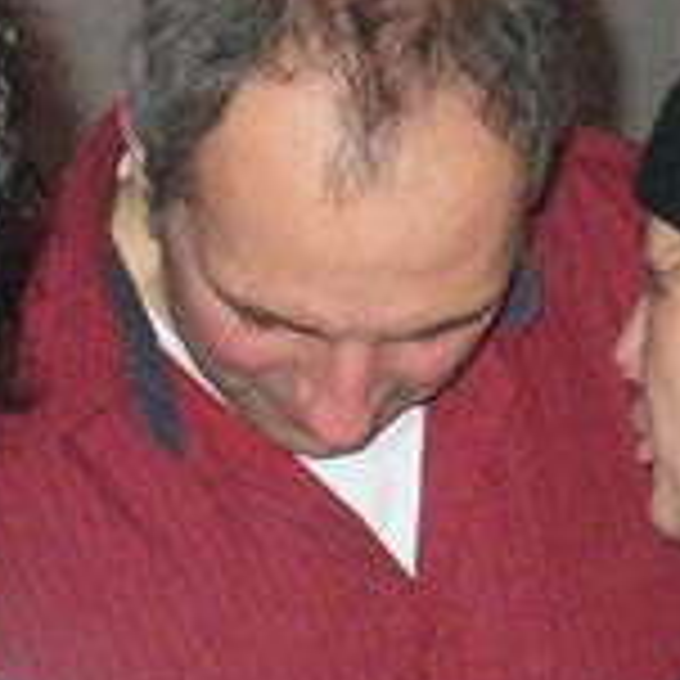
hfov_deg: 10.0
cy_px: 108
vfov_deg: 10.1
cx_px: 797
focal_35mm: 173
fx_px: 3845
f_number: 2.8
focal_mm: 6.1
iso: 400
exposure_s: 1/60
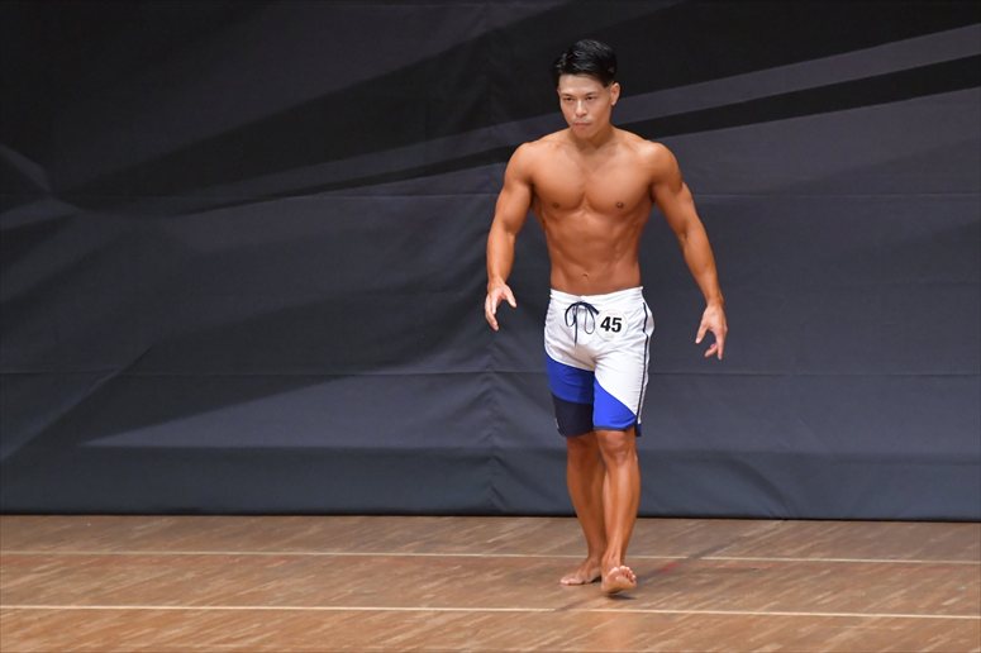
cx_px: 490
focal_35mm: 315
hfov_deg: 6.5
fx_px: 8580
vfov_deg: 4.4
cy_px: 326
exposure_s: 1/400
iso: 6400
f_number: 5.6
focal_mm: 210
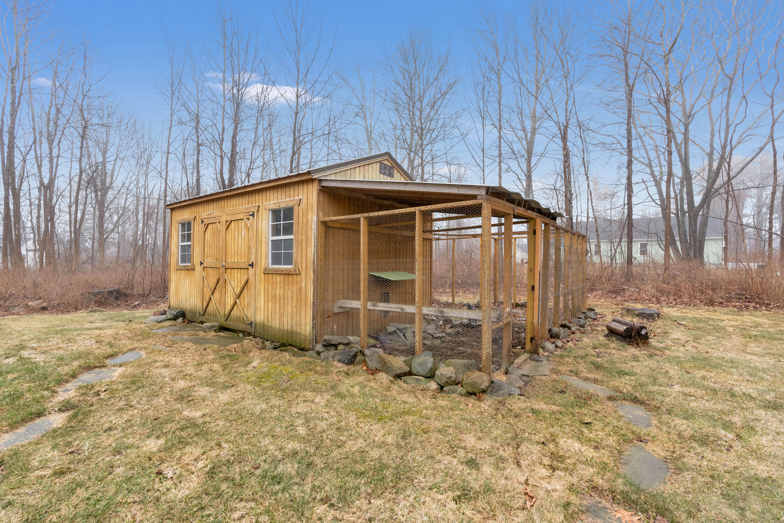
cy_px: 262
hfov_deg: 96.7
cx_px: 392
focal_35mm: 16
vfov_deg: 73.8
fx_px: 348
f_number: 8
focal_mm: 16
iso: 800
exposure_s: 1/500
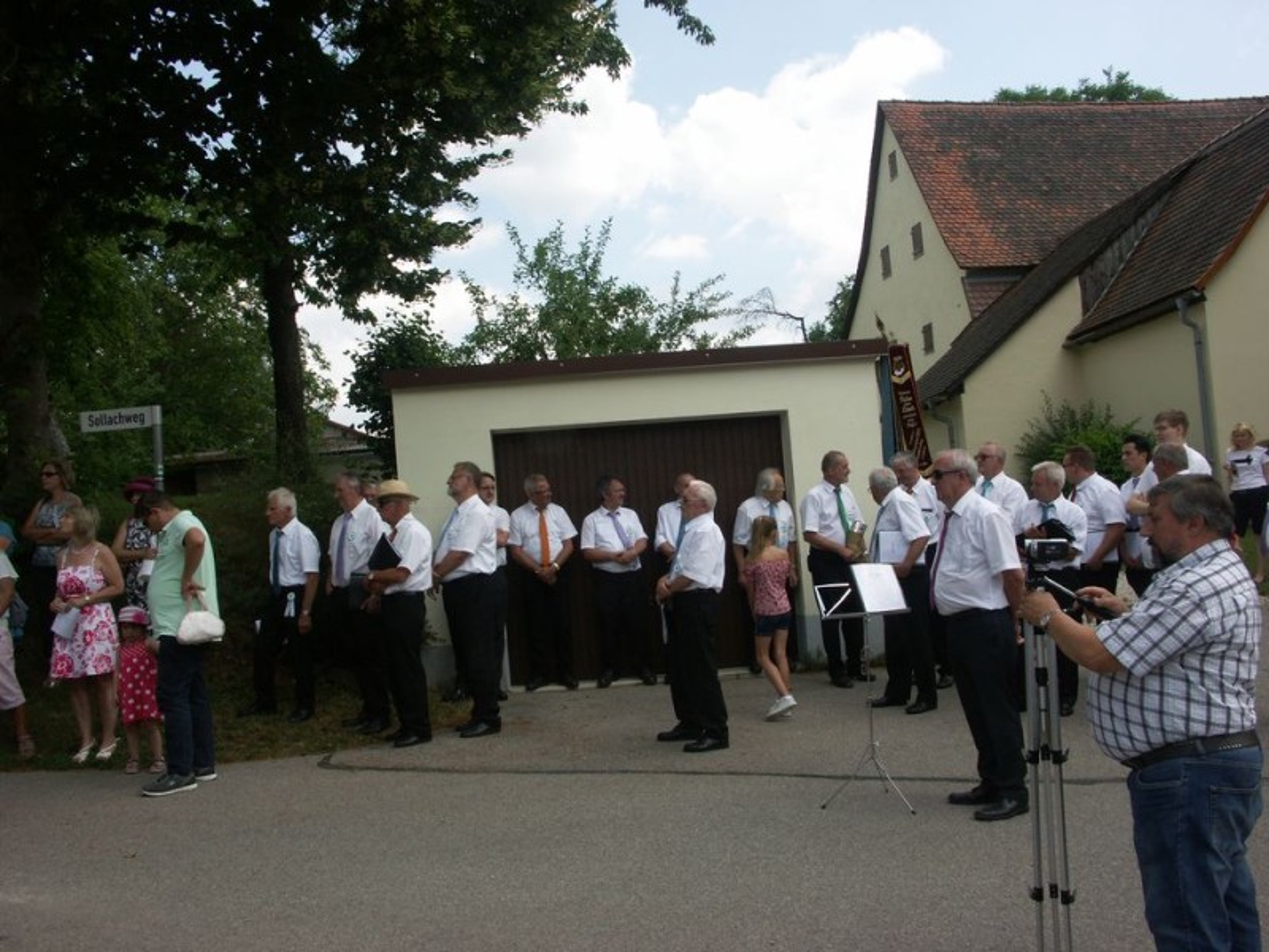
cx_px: 634
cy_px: 476
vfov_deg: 44.2
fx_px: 1173
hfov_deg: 56.8
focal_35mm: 32
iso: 64
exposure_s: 1/160
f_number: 8
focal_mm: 8.17
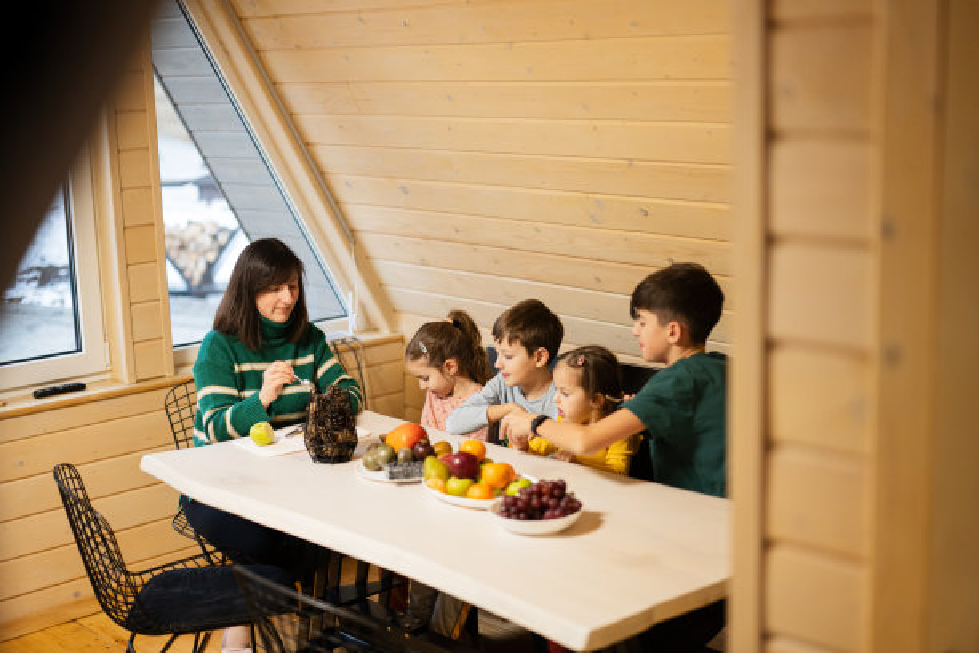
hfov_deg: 39.6
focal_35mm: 50
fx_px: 1360
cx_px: 490
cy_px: 326
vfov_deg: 27.0
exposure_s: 1/640
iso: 640
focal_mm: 50
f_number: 1.2
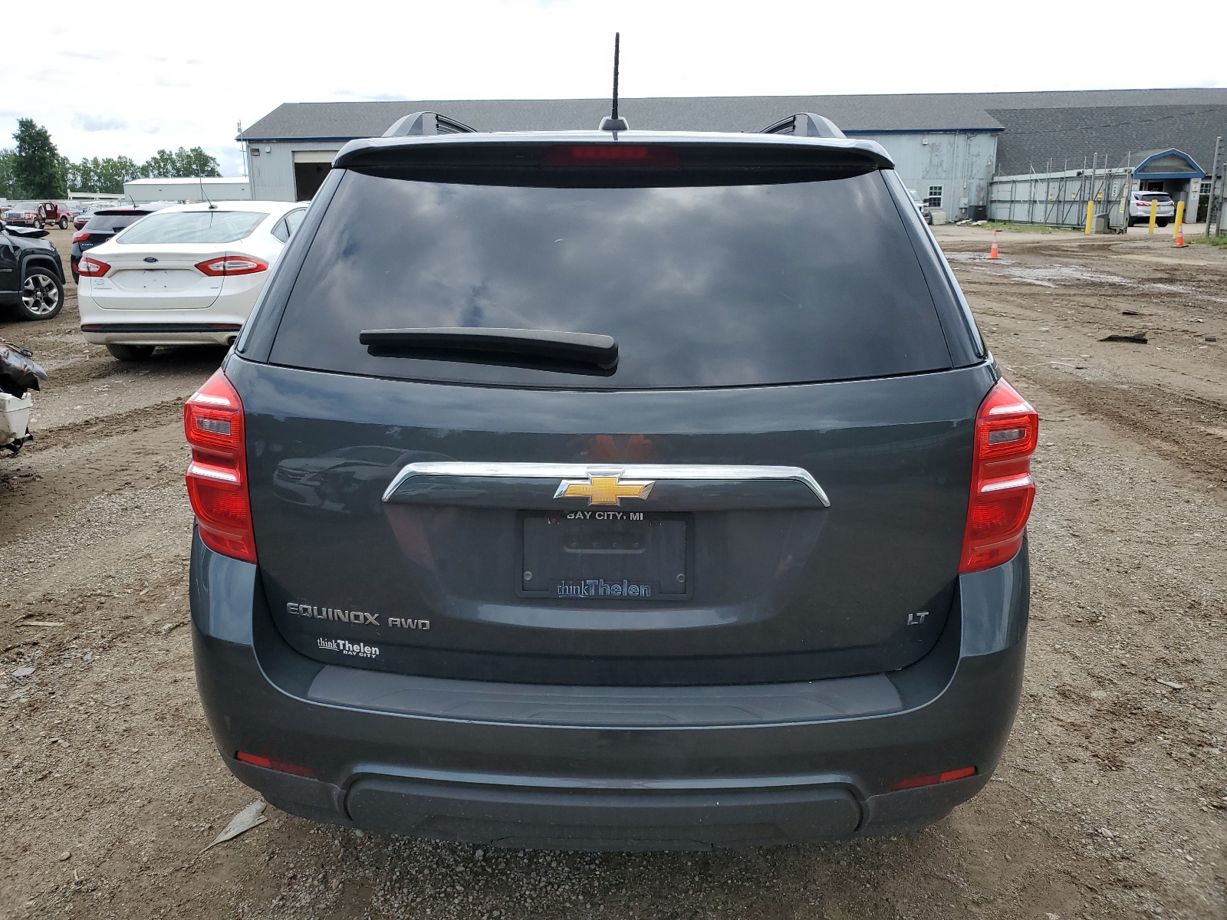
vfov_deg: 53.1
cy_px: 460
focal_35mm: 26
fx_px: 922
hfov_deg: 67.3
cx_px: 614
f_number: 1.5
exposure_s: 1/2000
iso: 50
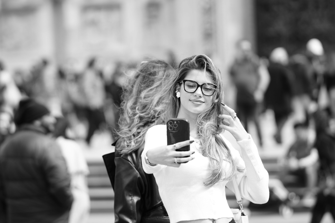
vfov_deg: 6.7
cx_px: 168
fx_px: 1912
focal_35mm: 206
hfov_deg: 10.0
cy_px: 112
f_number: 2.8
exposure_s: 1/800
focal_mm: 137
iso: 100
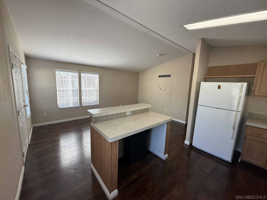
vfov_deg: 85.7
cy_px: 100
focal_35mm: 14
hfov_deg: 102.1
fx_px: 108
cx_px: 134
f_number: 2.2
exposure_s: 1/120
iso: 100
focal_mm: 2.22
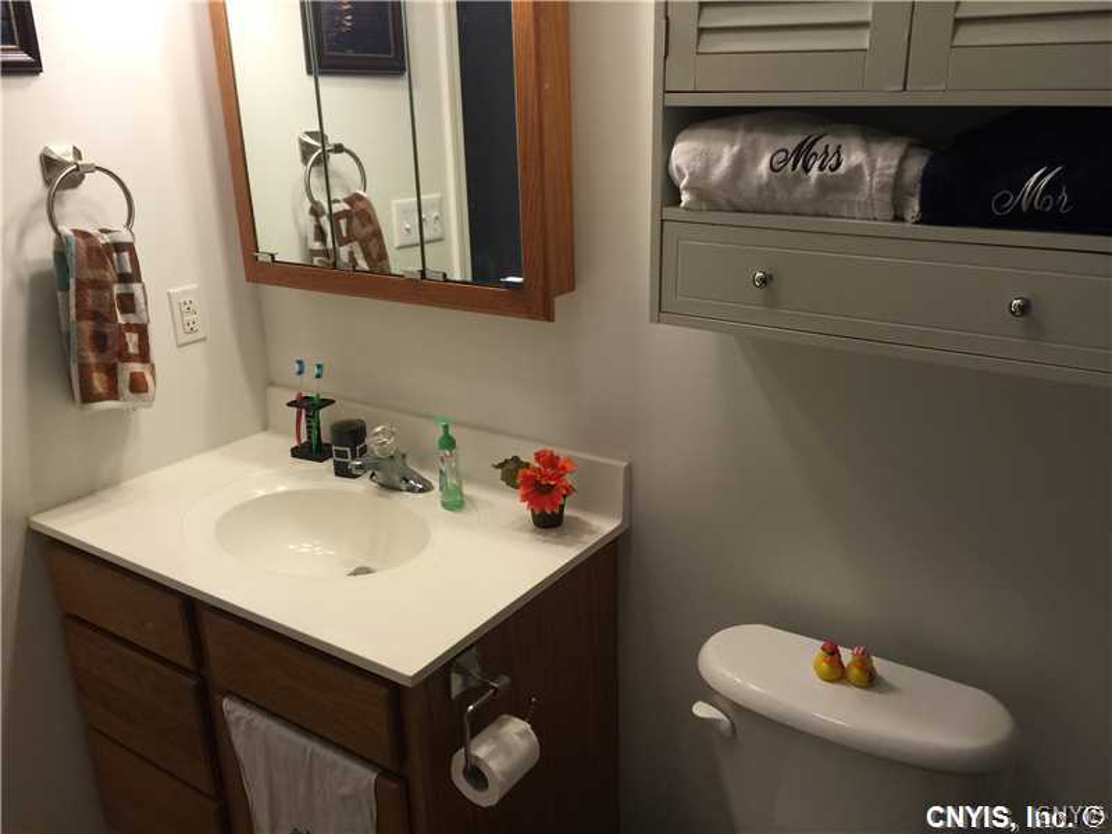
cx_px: 556
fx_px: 932
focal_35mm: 29
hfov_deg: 61.7
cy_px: 417
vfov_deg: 48.2
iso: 32
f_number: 2.2
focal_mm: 4.15
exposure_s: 1/40
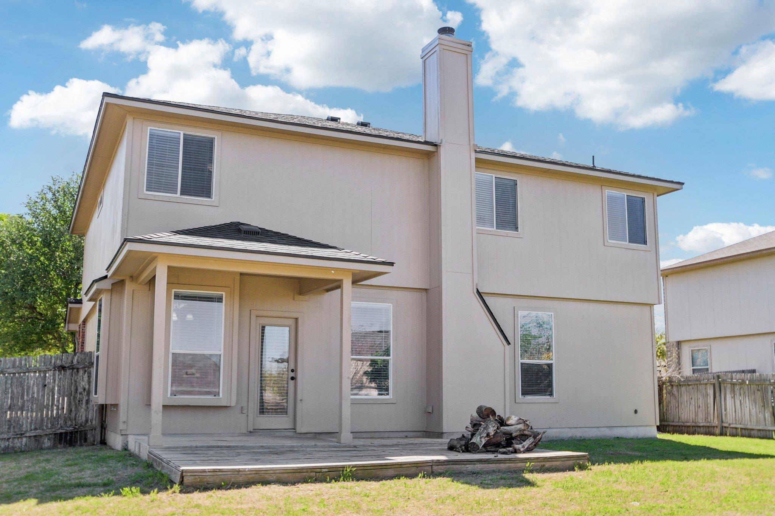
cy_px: 258
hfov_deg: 53.1
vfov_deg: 36.9
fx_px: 775
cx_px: 388
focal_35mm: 36
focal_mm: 24
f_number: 8
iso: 400
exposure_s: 1/320
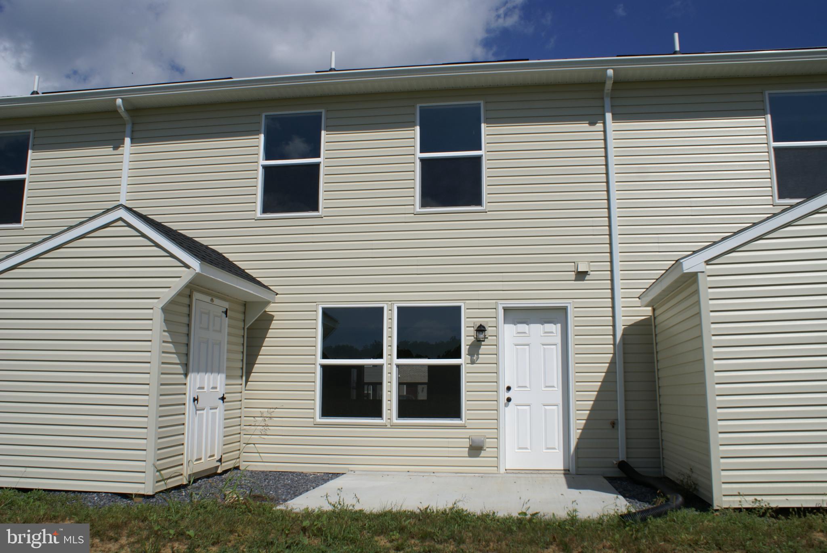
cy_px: 276
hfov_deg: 61.9
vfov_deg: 43.7
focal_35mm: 30
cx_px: 414
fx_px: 690
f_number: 10
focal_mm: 20
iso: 100
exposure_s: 1/500
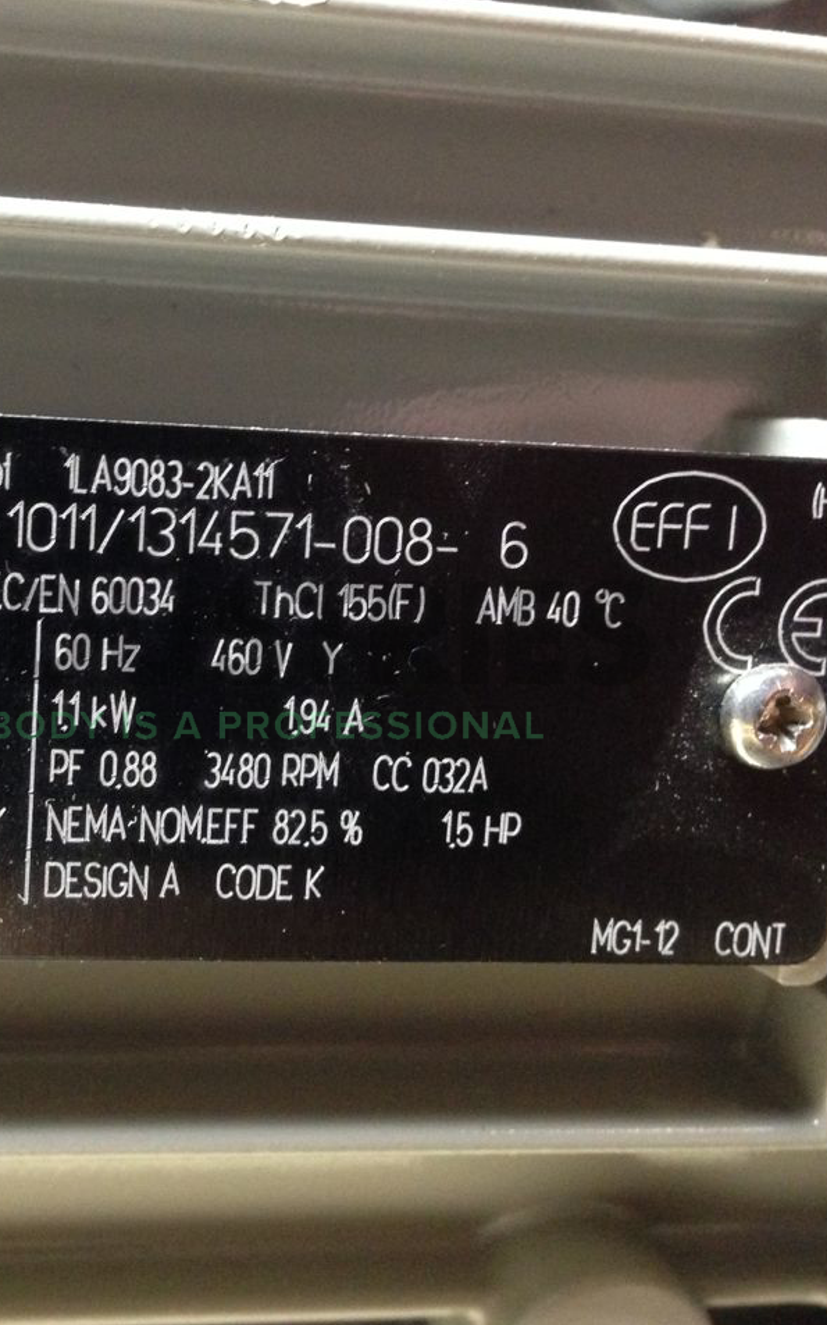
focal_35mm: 47
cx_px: 114
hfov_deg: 26.6
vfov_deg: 42.7
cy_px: 662
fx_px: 1696
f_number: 2.4
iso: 320
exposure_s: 1/20
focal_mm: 4.12
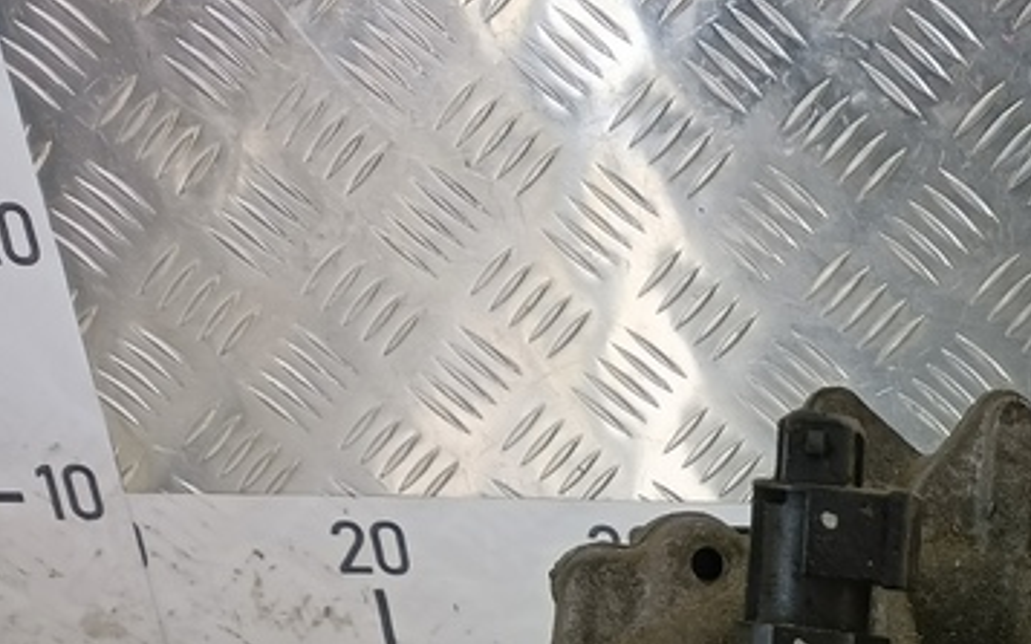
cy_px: 950
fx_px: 1967
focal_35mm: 70
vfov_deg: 16.9
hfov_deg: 24.7
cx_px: 1418
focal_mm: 4.11
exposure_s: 1/50
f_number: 1.6
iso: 79
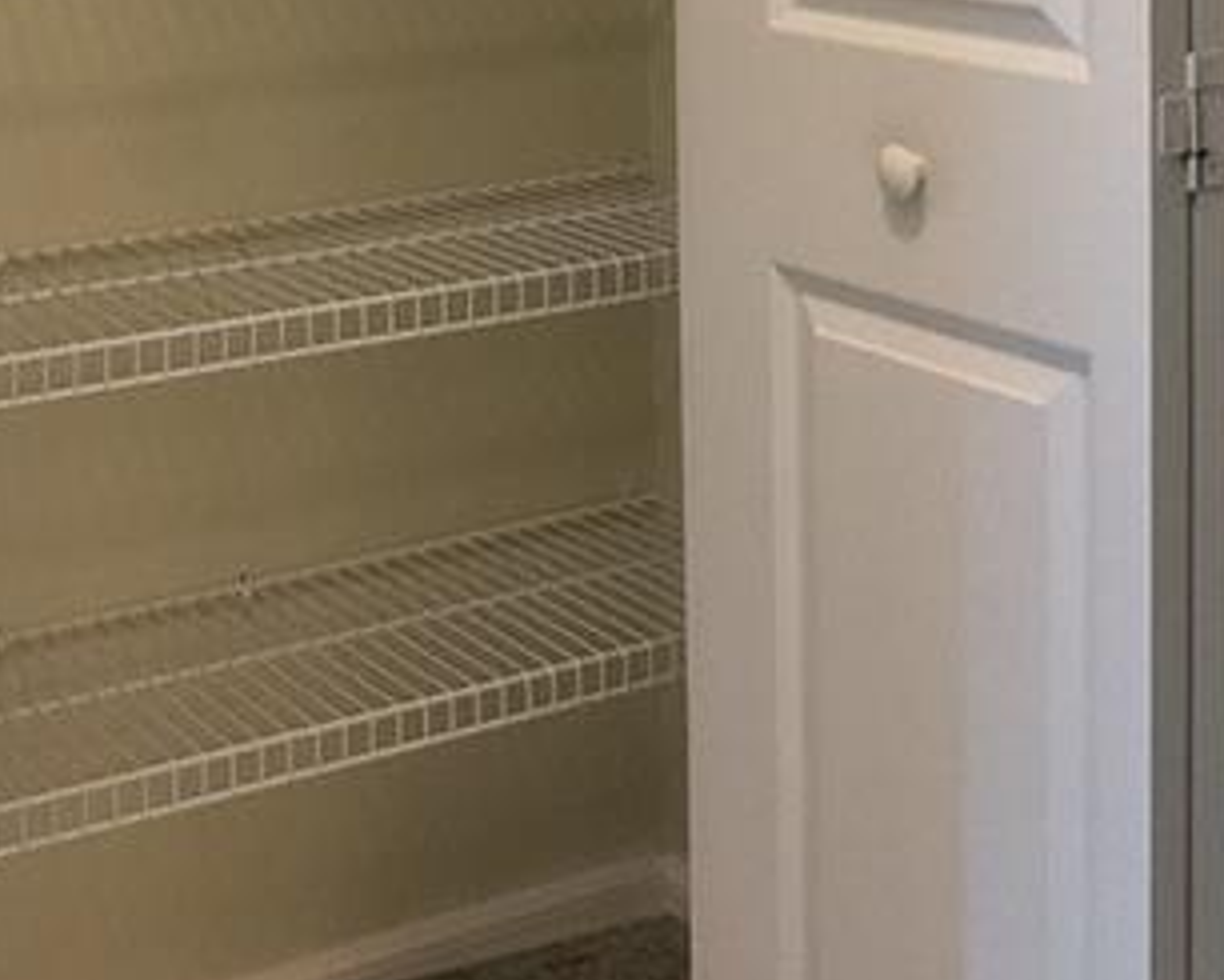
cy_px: -236
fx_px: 2573
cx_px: 232
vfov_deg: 20.1
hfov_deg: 26.2
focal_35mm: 71
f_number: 1.8
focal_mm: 3
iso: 250
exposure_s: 1/60
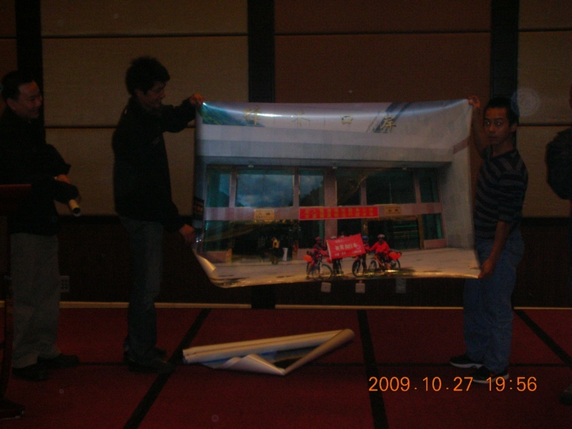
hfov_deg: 31.7
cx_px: 286
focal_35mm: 61
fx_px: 1008
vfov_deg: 24.0
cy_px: 214
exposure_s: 1/120
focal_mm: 10.1
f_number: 4
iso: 200
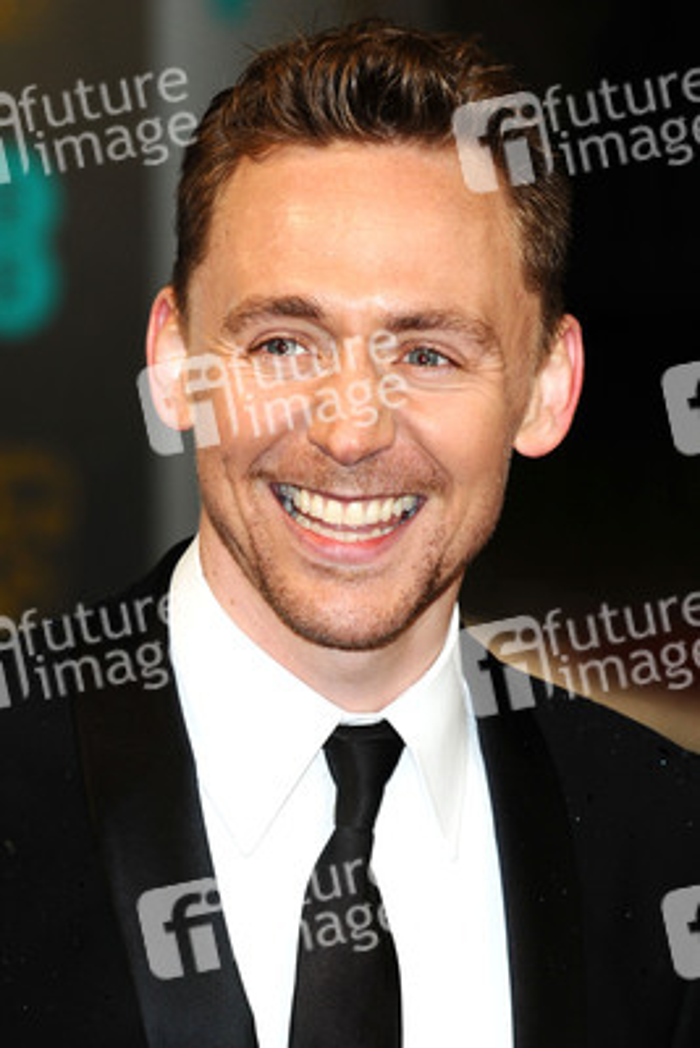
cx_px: 350
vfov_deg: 9.5
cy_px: 524
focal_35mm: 218
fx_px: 6338
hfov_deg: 6.3
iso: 320
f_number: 4
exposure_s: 1/200
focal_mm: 145
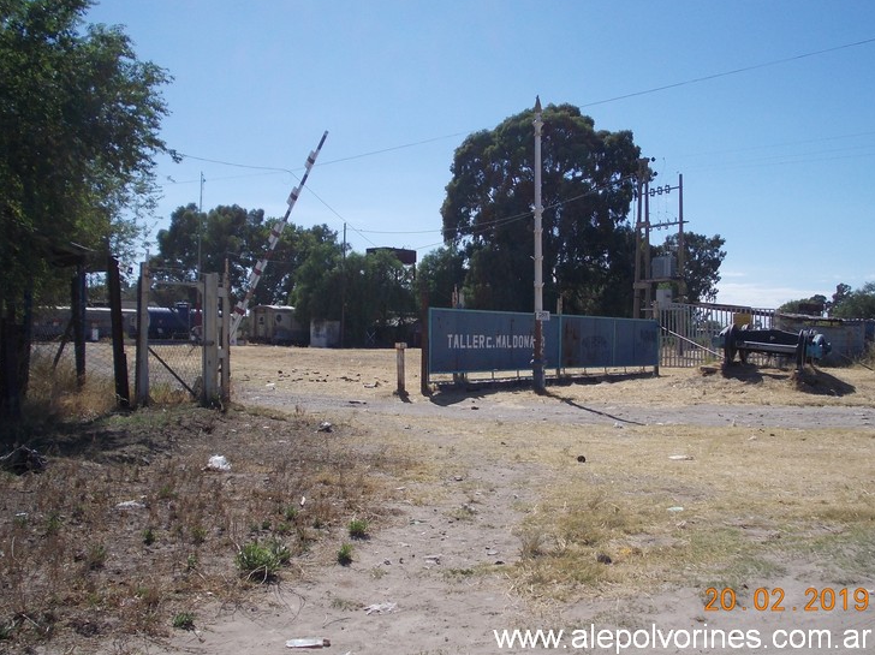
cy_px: 337
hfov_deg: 46.8
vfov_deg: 35.9
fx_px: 1010
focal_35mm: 40
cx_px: 456
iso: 80
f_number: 6.2
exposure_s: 1/400
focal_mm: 5.3
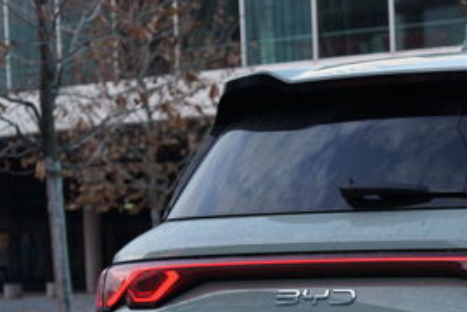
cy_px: 380
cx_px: 607
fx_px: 1790
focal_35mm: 138
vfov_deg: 9.8
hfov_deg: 14.3
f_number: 4
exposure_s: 1/160
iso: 200
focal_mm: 45
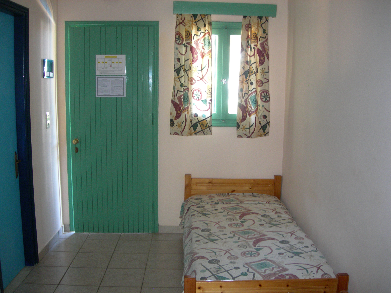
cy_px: 146
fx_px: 429
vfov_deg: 37.7
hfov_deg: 49.0
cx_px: 196
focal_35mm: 38
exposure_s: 1/14.4
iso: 200
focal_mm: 7.8
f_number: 2.8
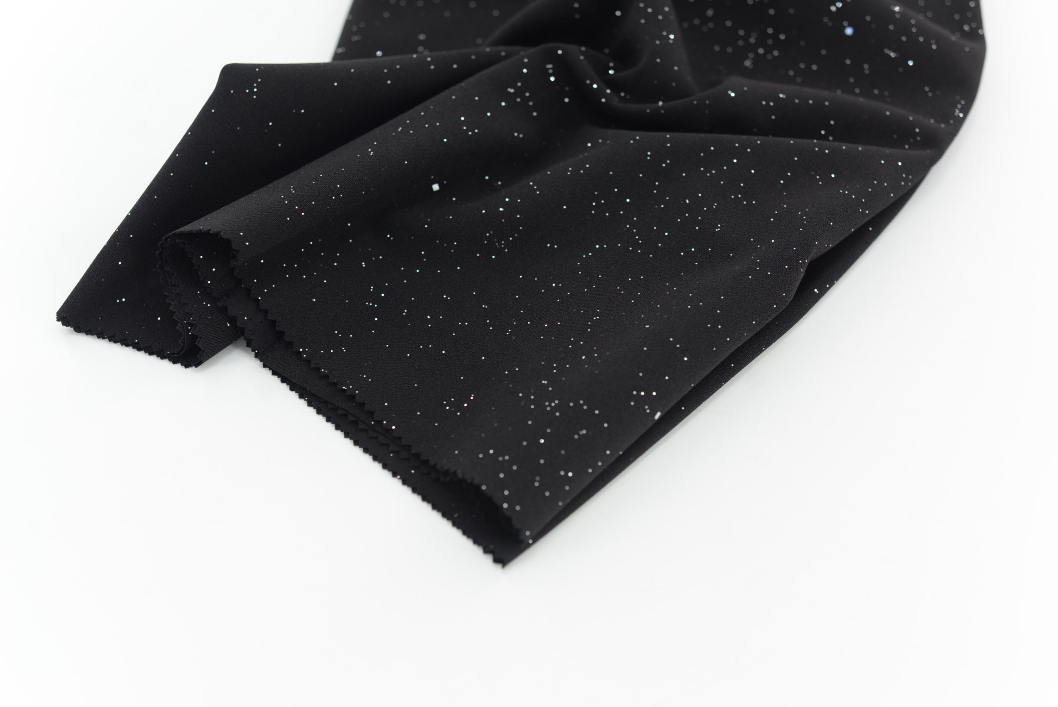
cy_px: 354
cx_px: 529
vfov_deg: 27.0
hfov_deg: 39.6
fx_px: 1470
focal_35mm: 50
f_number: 4
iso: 100
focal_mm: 50
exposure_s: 1/80
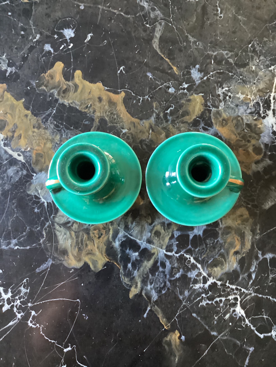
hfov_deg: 45.4
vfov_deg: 58.4
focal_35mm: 31
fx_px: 330
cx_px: 138
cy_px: 184
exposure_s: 1/30
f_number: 2.4
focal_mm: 3.3
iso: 640
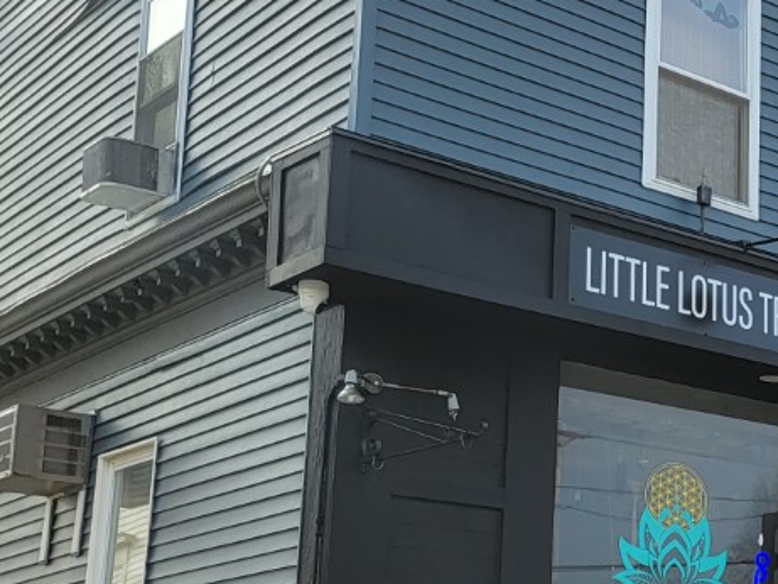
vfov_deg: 19.3
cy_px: 538
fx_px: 1686
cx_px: 1154
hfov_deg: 21.8
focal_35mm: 75
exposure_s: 1/529
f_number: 1.8
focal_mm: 6.7
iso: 16
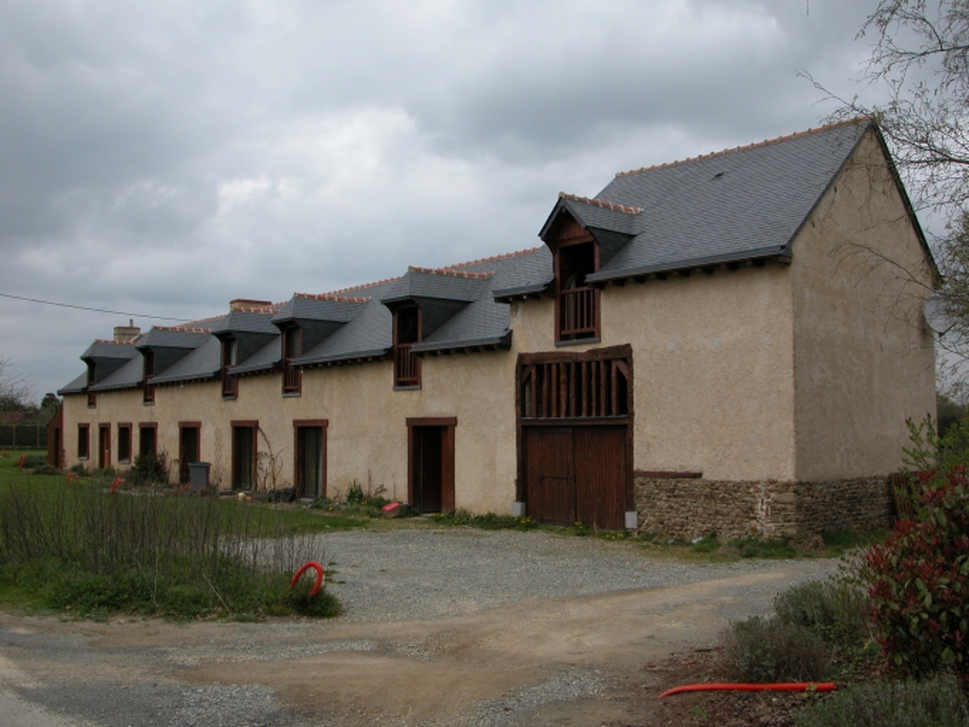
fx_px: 980
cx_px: 484
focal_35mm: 35
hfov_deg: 52.6
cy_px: 364
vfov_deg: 40.7
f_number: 6.3
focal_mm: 8.9
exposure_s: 1/320
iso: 100
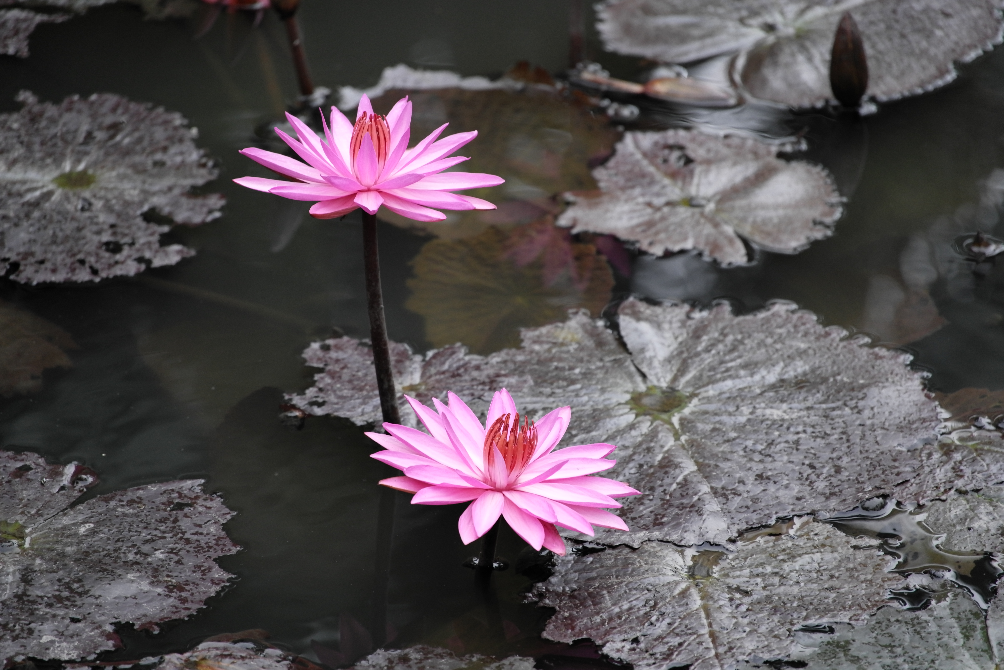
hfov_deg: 10.2
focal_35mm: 202
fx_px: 5633
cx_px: 502
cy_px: 335
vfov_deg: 6.8
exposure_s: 1/125
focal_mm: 134.7
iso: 800
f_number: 4.5
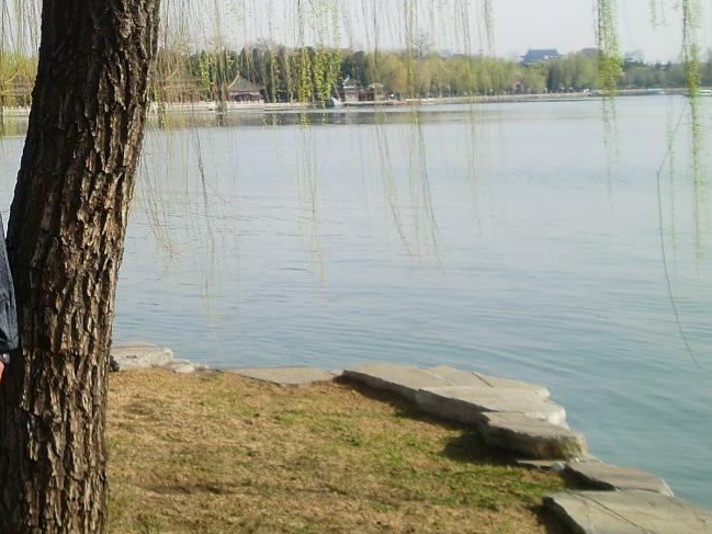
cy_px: 123
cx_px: -38
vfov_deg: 21.1
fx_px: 1419
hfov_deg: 26.3
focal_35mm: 69
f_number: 7.8
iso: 64
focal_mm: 4.65
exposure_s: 1/125
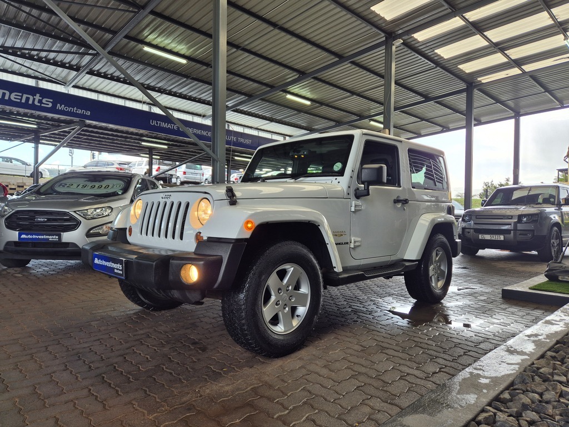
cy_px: 214
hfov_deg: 73.9
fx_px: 378
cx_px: 284
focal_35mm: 23
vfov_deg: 58.9
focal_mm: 5.4
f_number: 1.8
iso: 40
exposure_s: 1/100
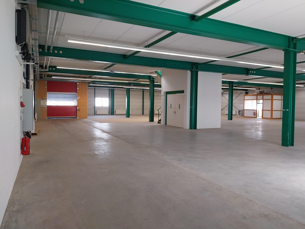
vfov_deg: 53.1
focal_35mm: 26
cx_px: 152
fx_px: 229
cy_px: 114
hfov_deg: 67.3
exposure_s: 1/50
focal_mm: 4
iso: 250
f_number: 1.8
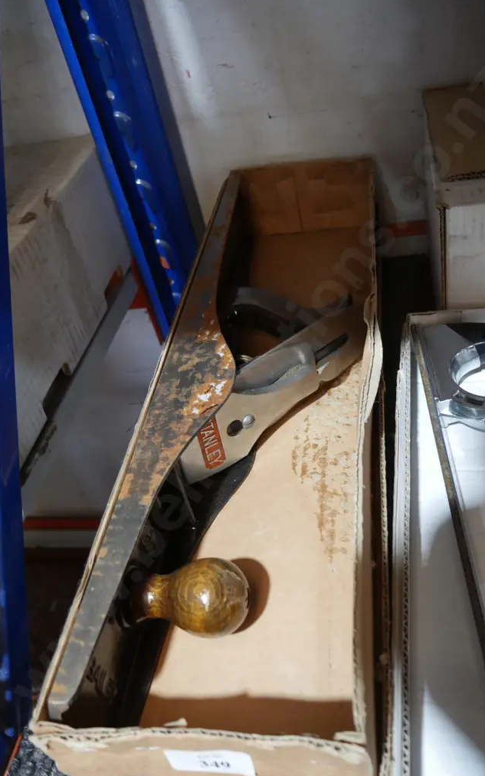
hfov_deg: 41.8
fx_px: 635
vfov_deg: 62.9
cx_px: 261
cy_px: 390
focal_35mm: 30
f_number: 3.5
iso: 640
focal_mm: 14
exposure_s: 1/60
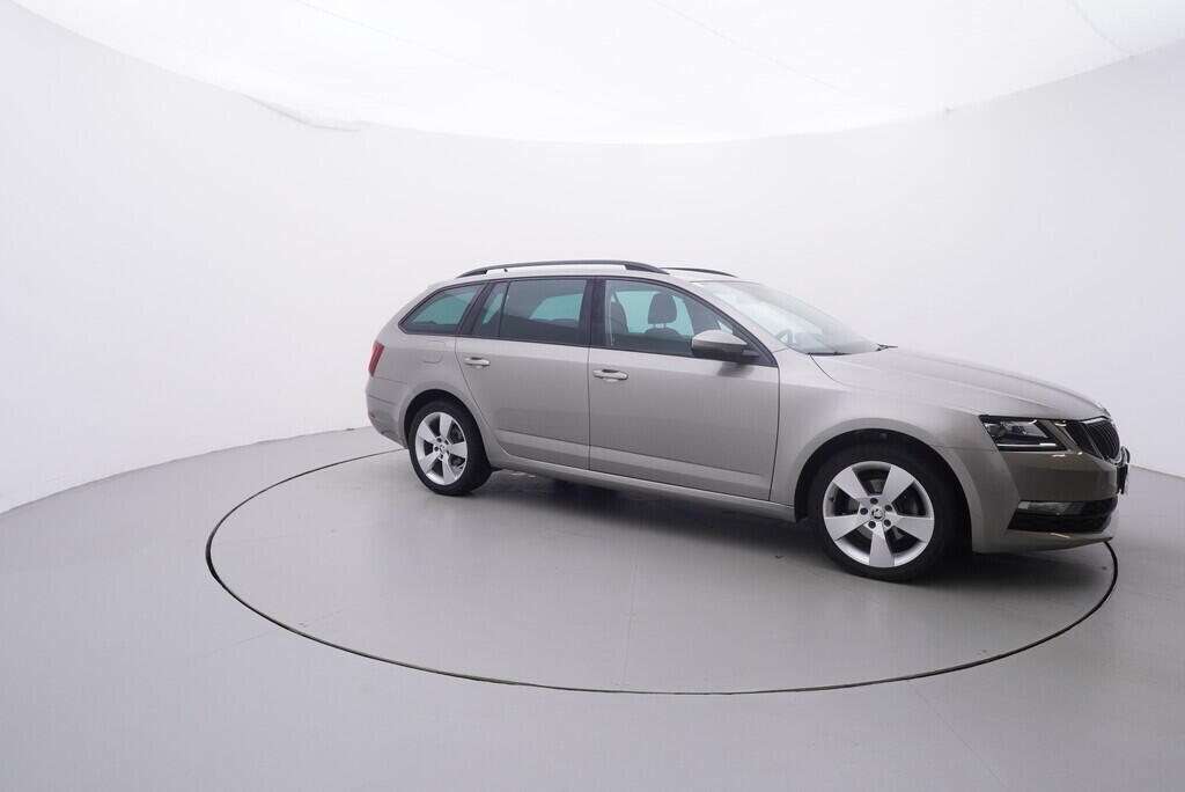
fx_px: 741
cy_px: 396
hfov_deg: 77.3
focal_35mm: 22
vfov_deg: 56.2
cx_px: 592
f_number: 5
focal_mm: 15
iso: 200
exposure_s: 1/80
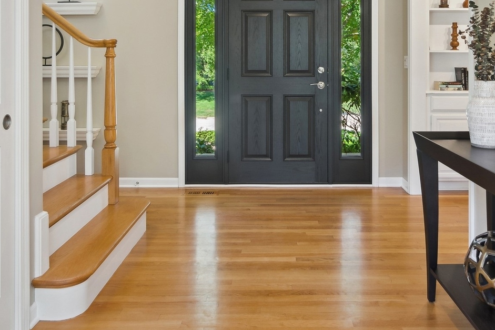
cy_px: 52
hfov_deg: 60.0
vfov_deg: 40.0
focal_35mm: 31
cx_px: 286
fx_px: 426
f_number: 8
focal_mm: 12
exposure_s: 1/25
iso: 200
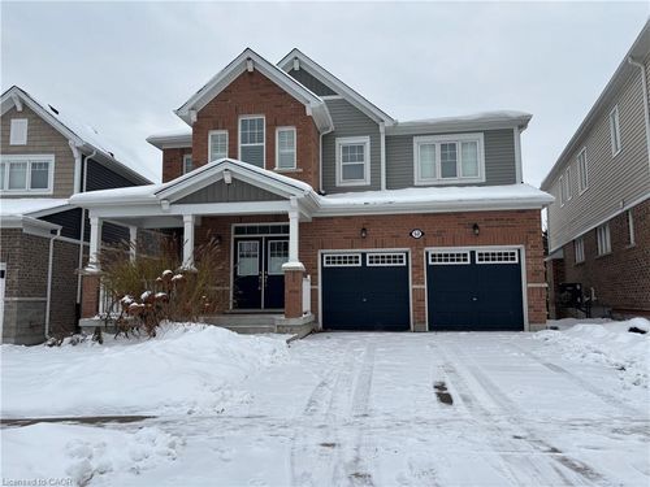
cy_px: 244
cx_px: 325
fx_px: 488
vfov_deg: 53.1
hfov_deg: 67.3
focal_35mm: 26
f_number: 1.6
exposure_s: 1/3650
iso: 50
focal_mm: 5.96
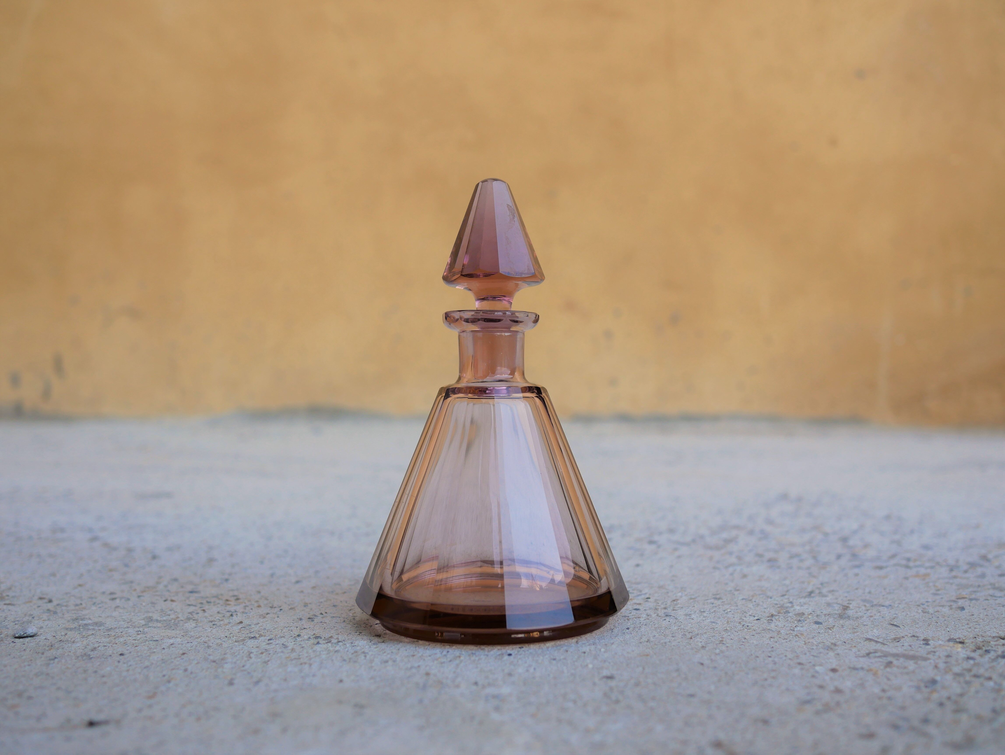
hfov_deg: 46.8
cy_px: 378
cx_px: 502
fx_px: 1162
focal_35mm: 40
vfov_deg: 36.0
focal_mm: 20
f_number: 2.8
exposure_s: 1/320
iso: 200
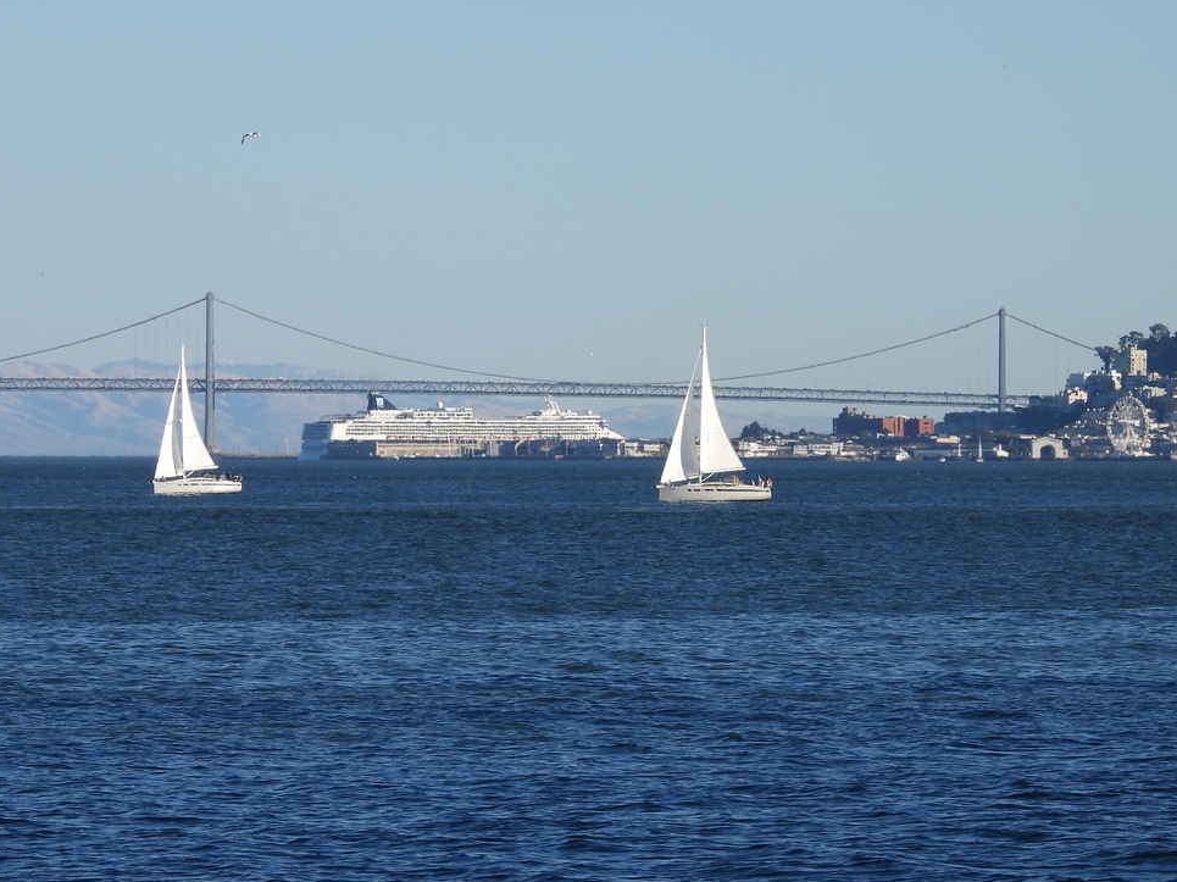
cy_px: 406
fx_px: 11726
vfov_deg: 4.3
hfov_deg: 5.7
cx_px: 476
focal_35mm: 345
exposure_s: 1/800
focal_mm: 46.4
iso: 100
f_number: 4.5
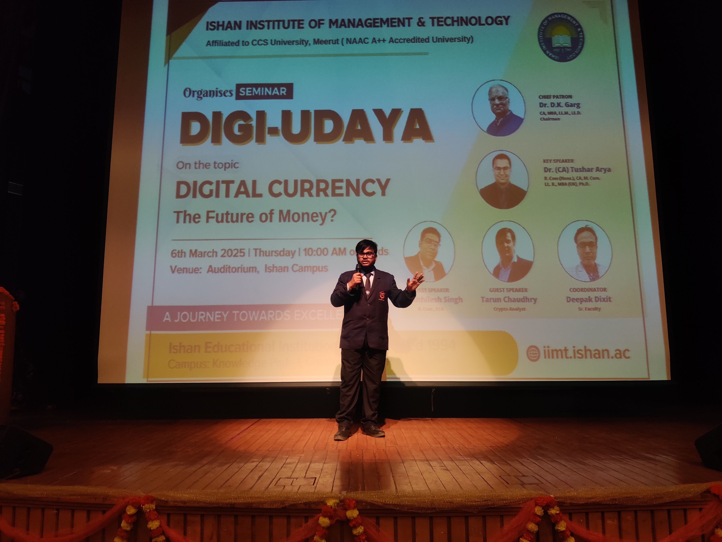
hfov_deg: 65.3
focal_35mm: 27
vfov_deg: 51.4
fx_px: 563
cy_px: 271
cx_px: 361
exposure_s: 1/50
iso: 640
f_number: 1.75
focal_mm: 4.75
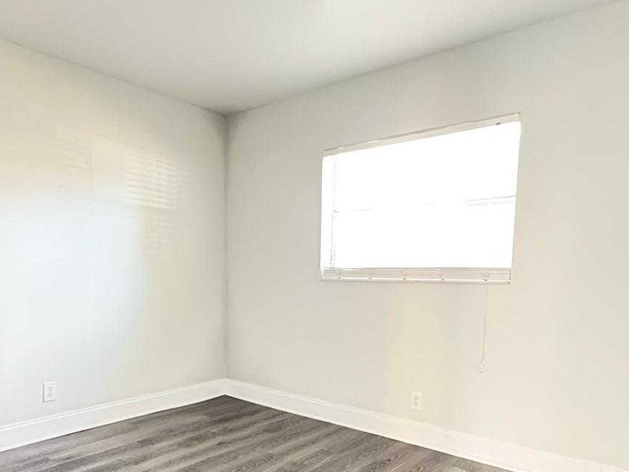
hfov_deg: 66.9
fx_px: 472
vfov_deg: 51.7
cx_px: 266
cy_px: 326
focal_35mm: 26
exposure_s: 1/22
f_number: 2.2
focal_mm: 2.22
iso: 1600
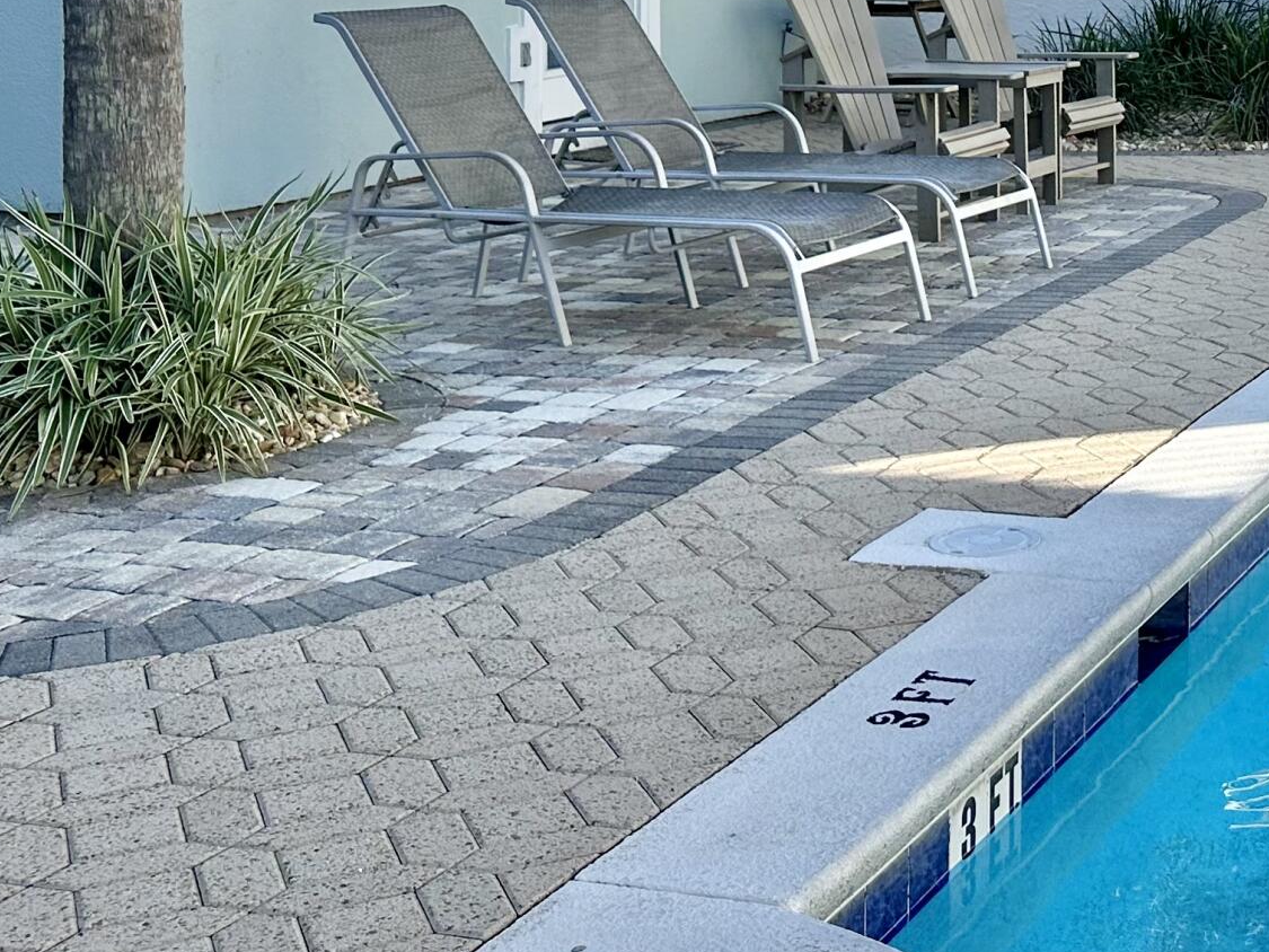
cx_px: 1205
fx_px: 2346
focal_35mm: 64
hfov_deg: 28.7
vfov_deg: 21.9
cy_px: -46
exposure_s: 1/2732
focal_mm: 6.86
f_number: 1.78
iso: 80
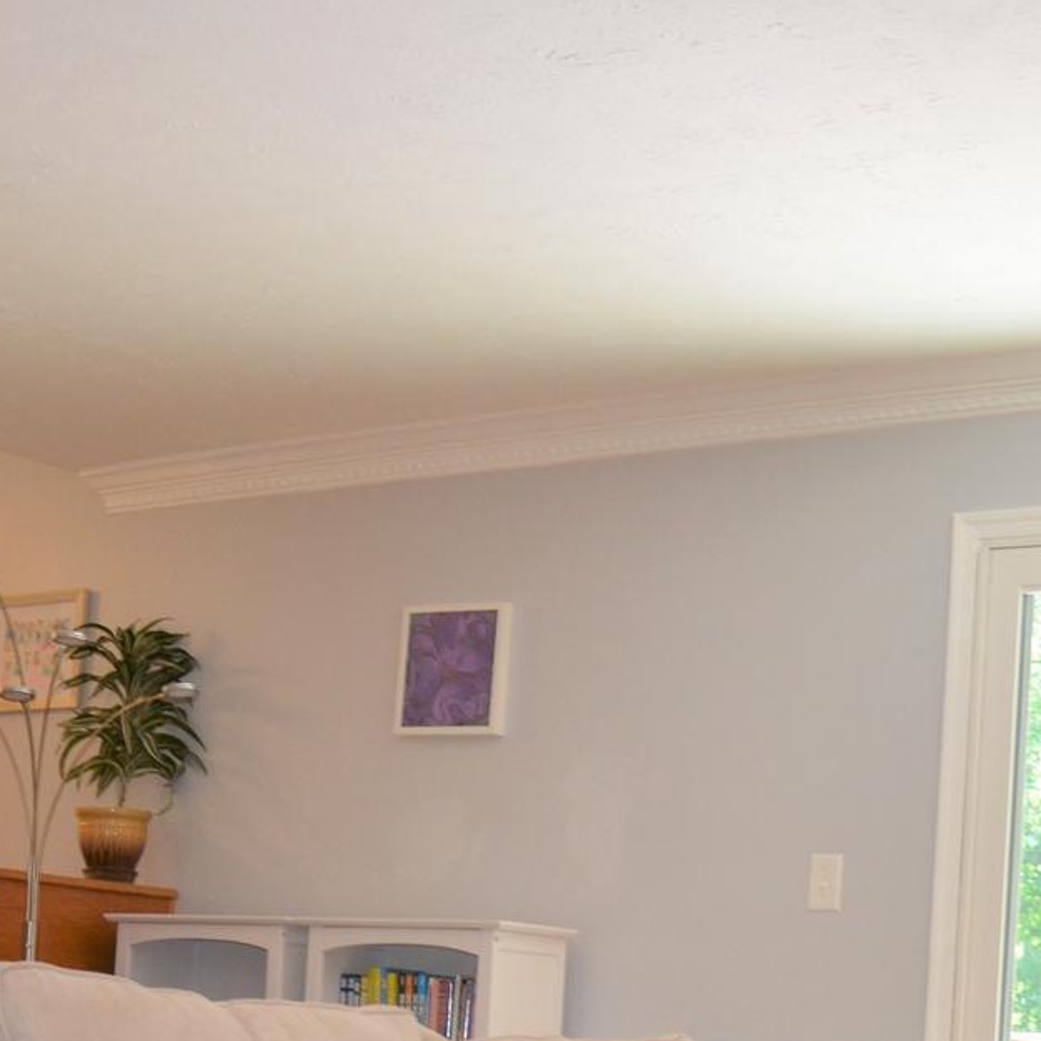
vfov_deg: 22.3
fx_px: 2552
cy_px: 994
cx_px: 511
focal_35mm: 75
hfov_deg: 23.1
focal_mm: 18
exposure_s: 1/60
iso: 500
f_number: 3.5
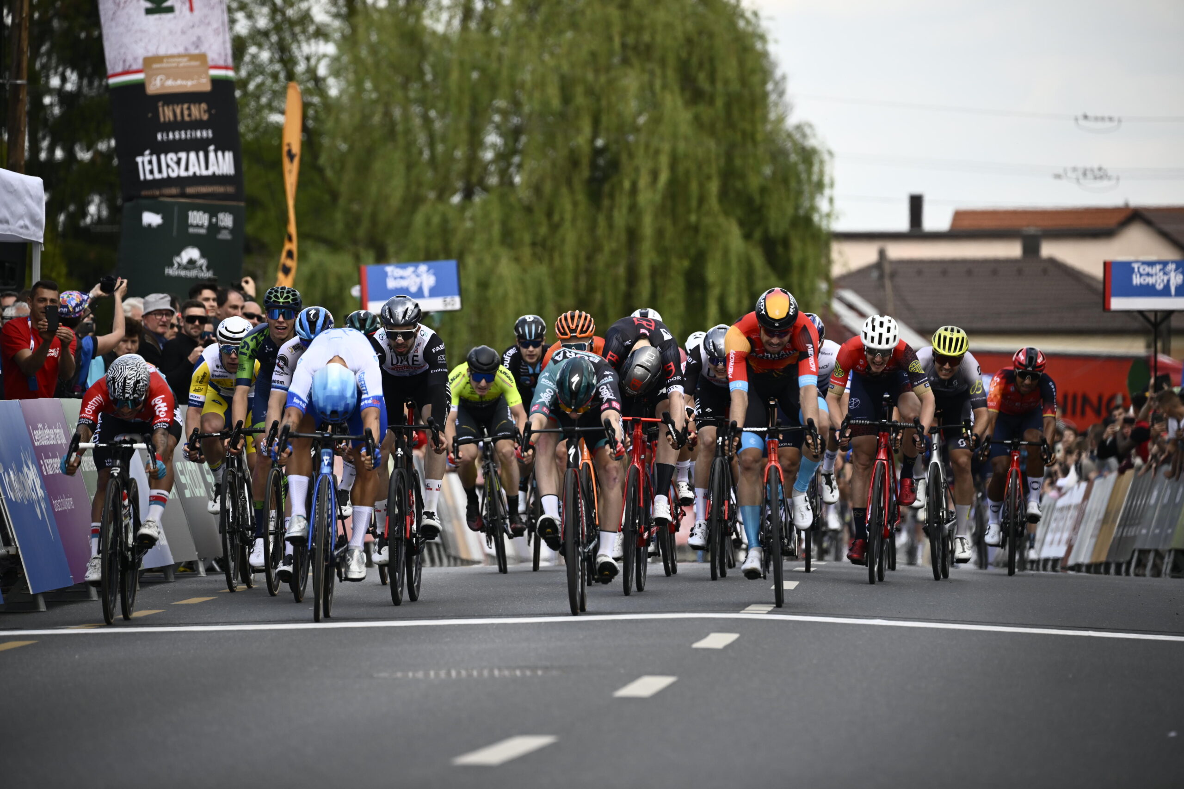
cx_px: 592
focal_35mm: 280
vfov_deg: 4.9
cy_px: 394
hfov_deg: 7.4
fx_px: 9209
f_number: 5.6
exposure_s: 1/1250
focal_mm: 280
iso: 500
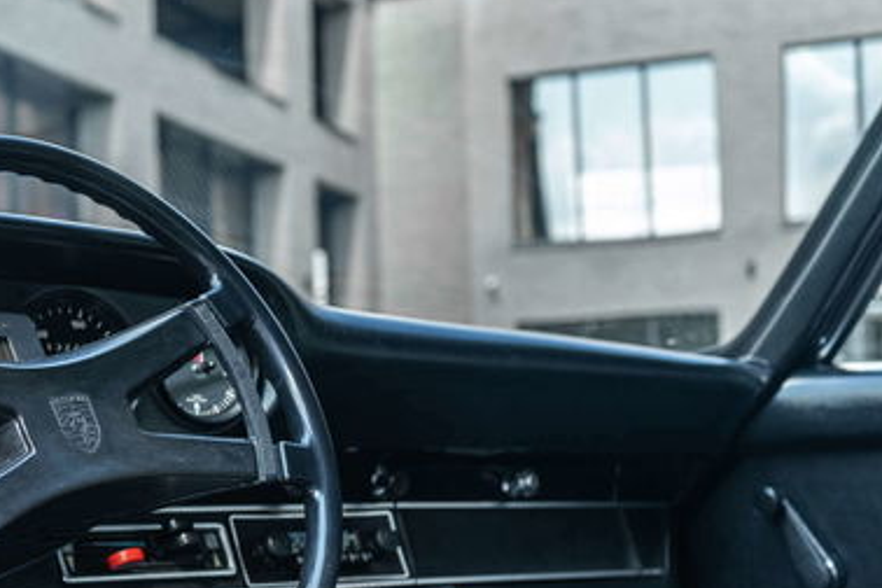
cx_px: 63
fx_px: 1690
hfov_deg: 28.0
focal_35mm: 69
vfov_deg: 19.5
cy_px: 471
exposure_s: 1/60
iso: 80
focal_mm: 34
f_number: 4
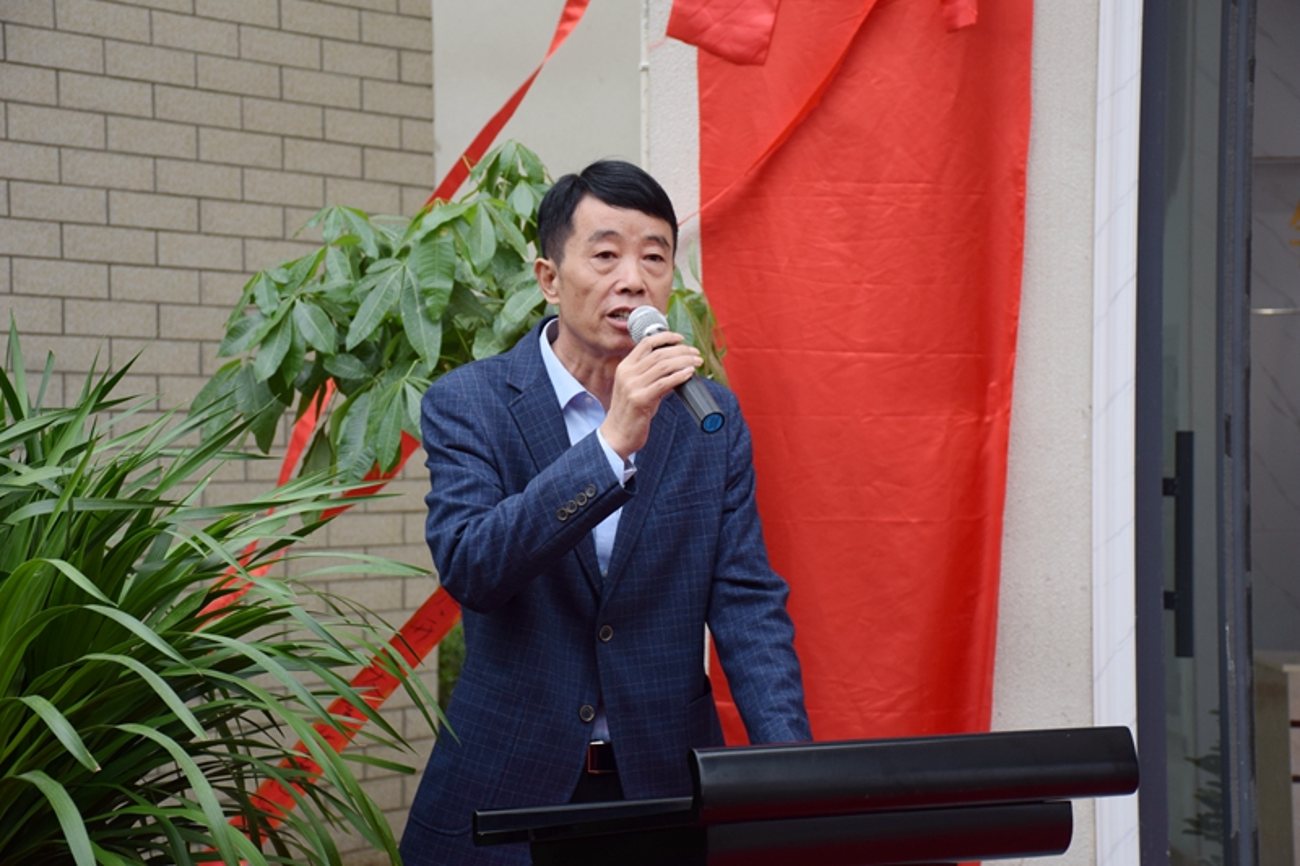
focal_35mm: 78
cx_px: 650
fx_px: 2816
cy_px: 433
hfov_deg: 26.0
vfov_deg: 17.5
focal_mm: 52
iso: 400
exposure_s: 1/100
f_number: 4.8
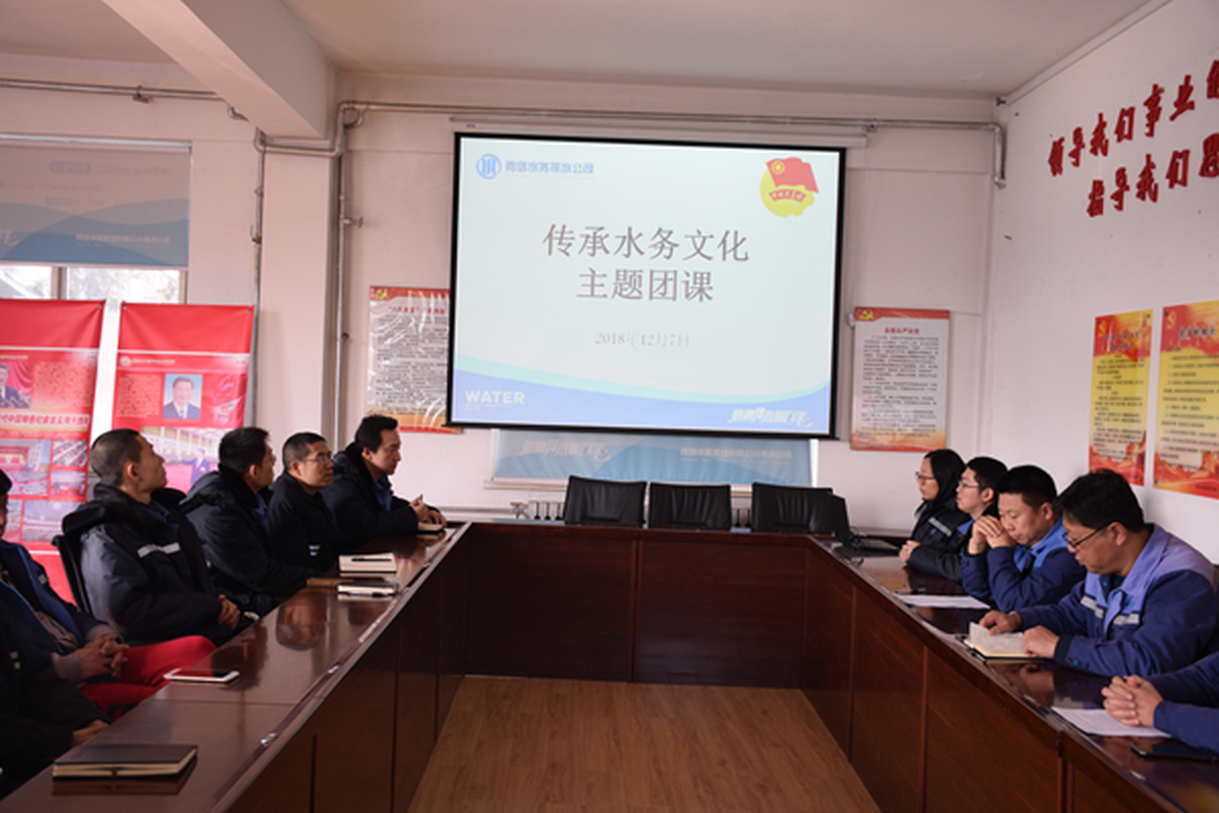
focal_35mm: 36
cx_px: 610
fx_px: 1219
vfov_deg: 36.9
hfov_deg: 53.1
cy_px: 406
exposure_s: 1/100
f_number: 5
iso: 400
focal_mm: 24
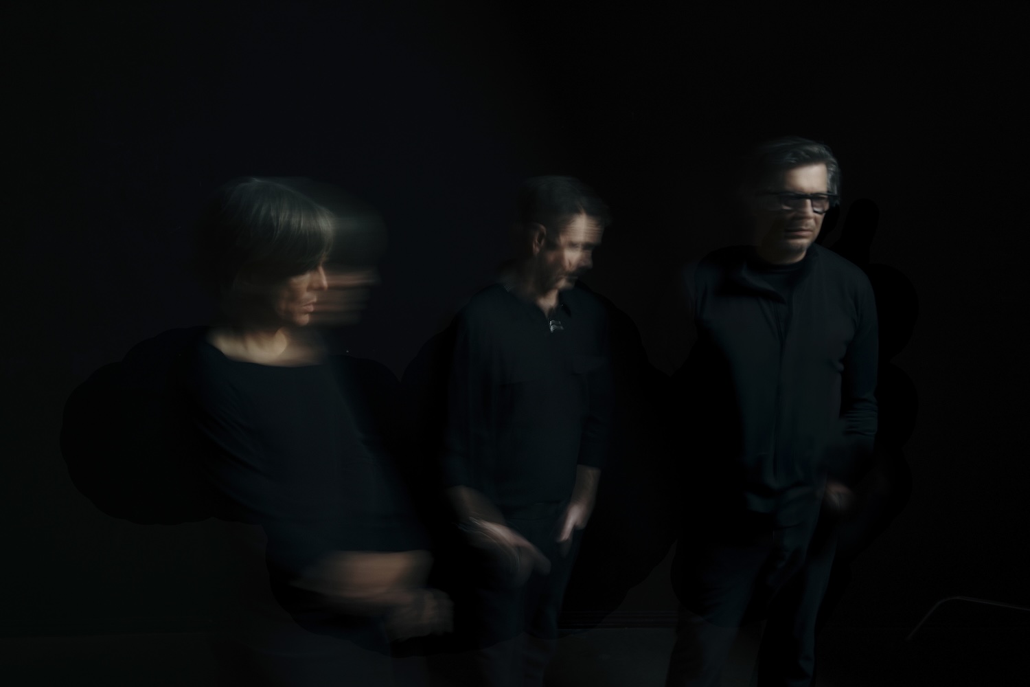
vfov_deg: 38.9
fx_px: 973
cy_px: 344
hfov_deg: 55.8
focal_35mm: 34
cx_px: 515
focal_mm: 34
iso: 80
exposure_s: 1
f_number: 9
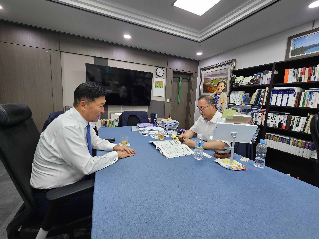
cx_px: 160
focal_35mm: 13
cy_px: 120
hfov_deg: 106.2
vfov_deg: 89.9
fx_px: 120
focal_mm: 2.2
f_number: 2.2
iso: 125
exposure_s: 1/60
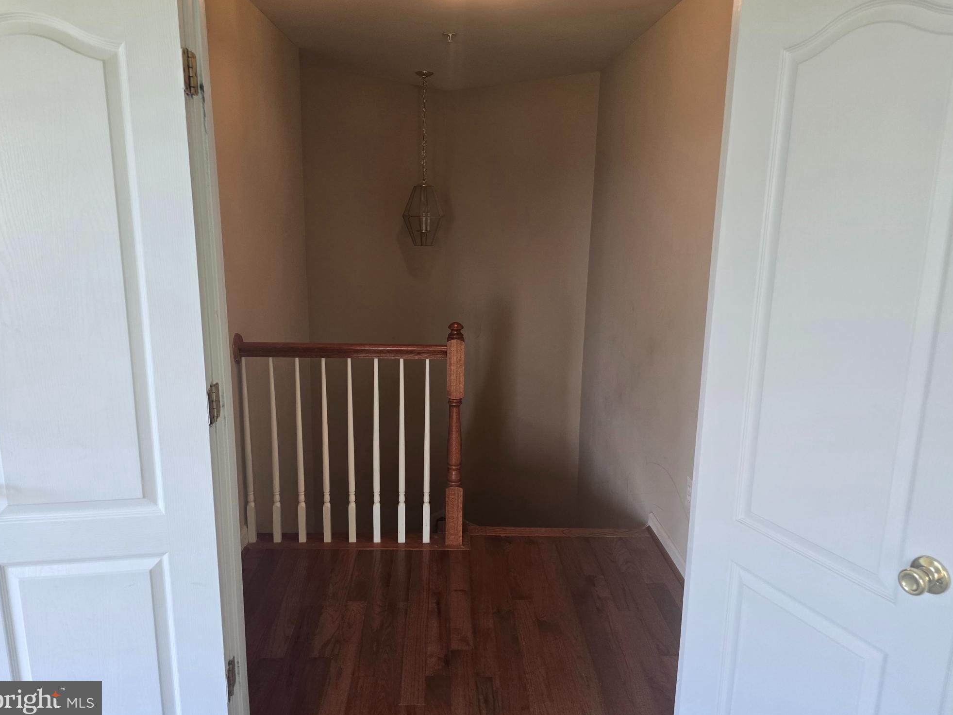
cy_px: 348
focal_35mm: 24
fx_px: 661
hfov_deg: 71.6
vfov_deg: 56.8
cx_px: 478
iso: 160
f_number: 1.7
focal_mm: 6.3
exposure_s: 1/120
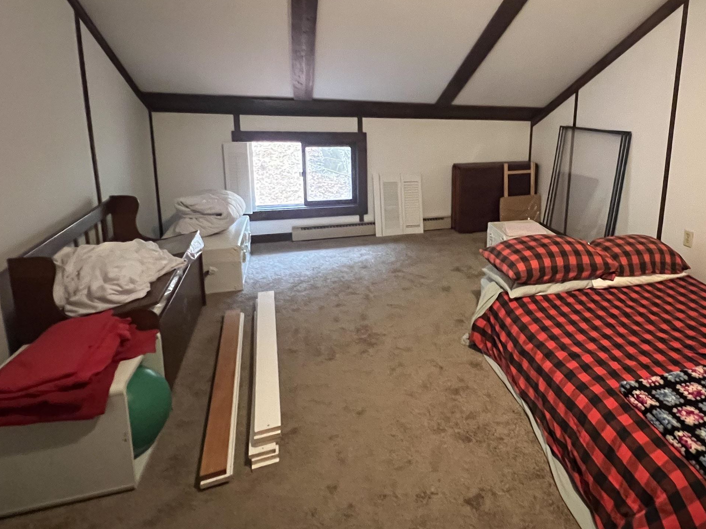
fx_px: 428
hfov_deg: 75.3
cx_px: 497
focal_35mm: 21
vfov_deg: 62.4
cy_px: 192
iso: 1000
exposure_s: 1/40
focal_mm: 1.57
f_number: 1.8
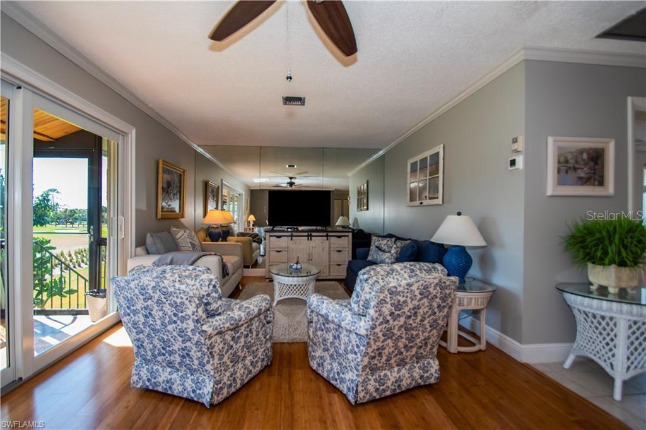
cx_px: 323
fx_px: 269
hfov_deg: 100.4
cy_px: 215
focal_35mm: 15
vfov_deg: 77.3
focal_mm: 10
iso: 400
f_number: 4.8
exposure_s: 1/90
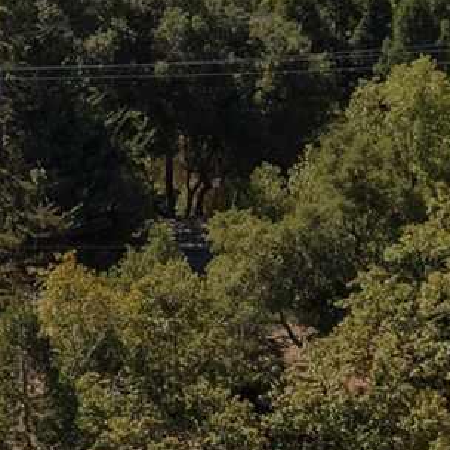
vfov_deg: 9.3
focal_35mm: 189
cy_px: 252
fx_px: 2780
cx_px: 557
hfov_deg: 9.1
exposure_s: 1/800
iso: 100
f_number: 2.8
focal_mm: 8.4
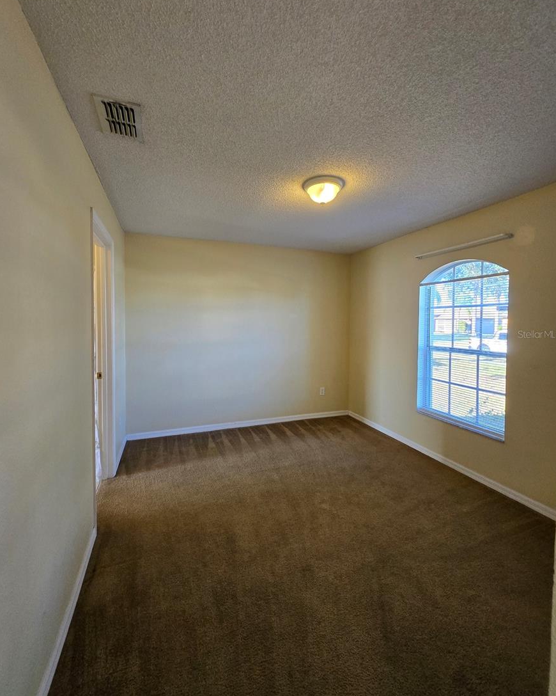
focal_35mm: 14
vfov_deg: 100.7
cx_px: 275
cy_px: 334
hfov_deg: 88.0
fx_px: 288
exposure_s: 1/60
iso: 125
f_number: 2.2
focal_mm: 1.7
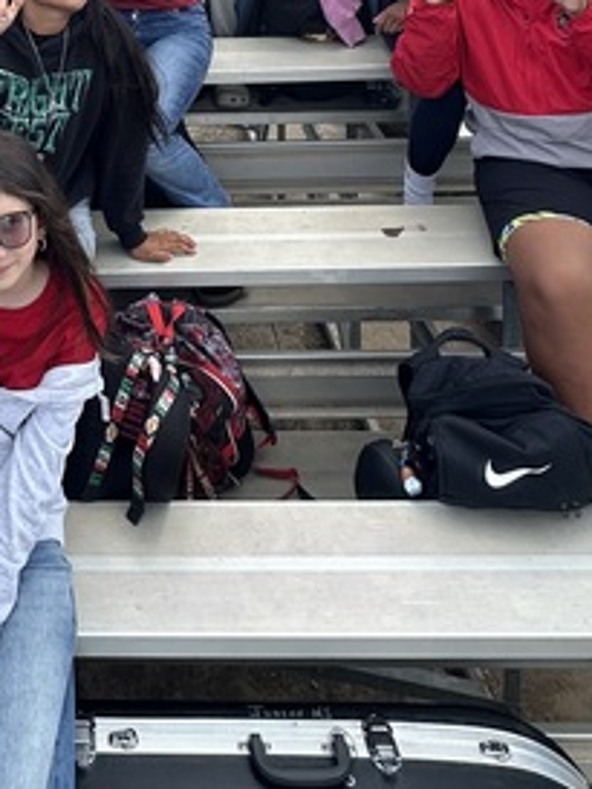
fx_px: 934
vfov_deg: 34.5
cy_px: -202
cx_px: 52
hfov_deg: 33.2
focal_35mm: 41
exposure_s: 1/489
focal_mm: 2.22
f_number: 2.2
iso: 40
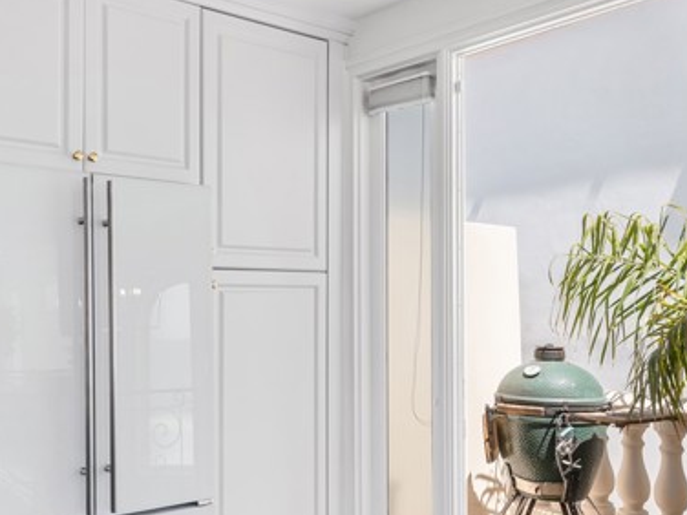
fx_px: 714
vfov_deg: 39.5
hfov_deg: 49.6
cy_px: 304
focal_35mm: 36
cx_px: 185
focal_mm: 22
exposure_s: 1/400
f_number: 9
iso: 800
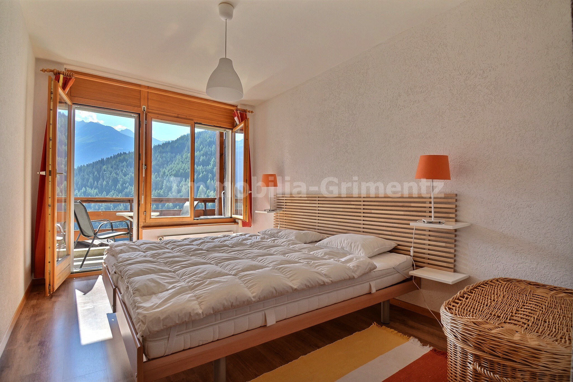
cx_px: 286
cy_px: 191
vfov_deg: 69.6
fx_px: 275
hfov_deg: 92.4
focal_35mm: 17
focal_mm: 11.5
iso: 400
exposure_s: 1/2
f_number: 9
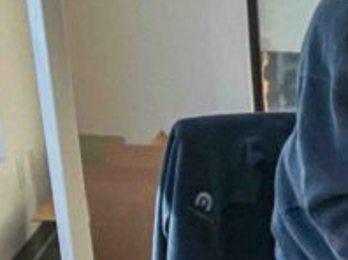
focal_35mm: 119
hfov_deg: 14.9
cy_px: 453
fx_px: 1195
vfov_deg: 11.6
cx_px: 582
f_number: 2.2
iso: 100
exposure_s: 1/100
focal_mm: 2.71
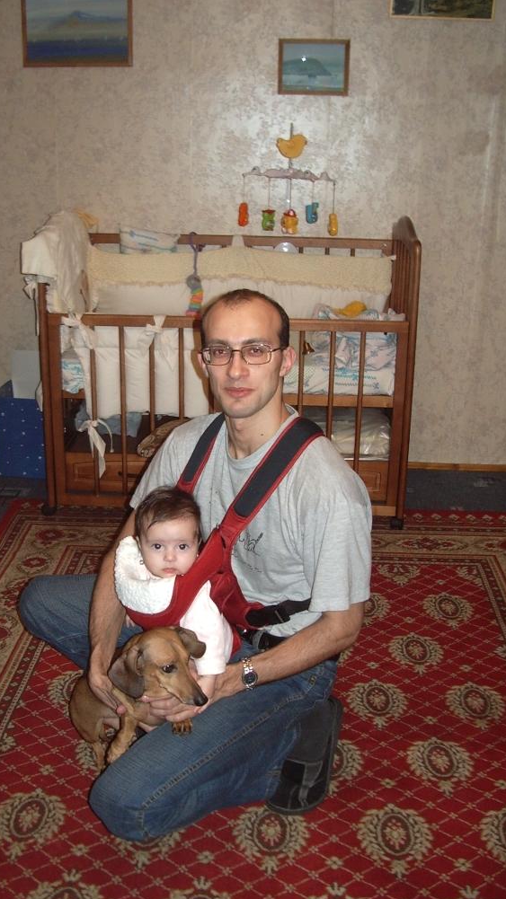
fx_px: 930
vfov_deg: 51.6
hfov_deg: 30.4
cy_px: 444
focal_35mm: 39
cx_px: 208
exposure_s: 1/40
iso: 100
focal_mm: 5.8
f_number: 2.6
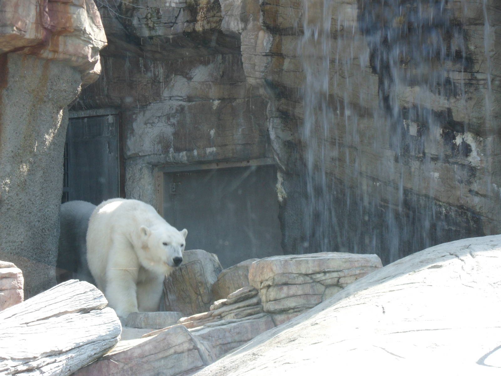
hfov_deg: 9.8
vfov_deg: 7.4
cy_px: 188
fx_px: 2909
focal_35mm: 201
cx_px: 250
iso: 80
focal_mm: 36.2
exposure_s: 1/60
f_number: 5.6
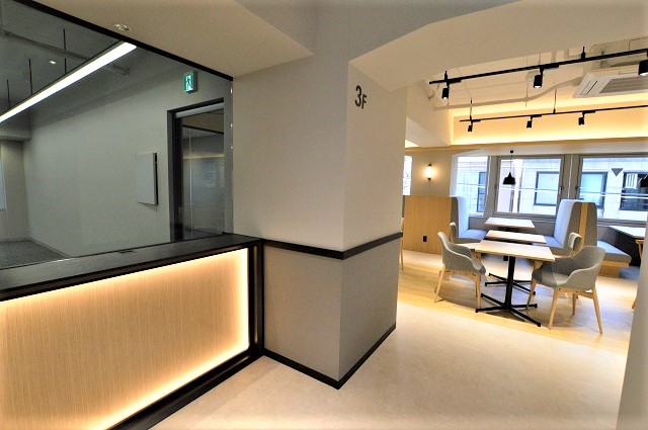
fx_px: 270
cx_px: 324
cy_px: 215
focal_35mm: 15
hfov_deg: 100.5
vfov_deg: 77.2
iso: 1600
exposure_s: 1/80
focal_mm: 10
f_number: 8
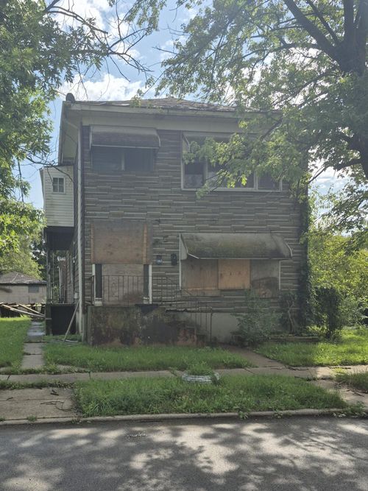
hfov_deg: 58.9
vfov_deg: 73.9
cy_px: 246
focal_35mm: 23
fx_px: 326
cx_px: 184
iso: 25
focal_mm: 5.4
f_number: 1.8
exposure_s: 1/1960
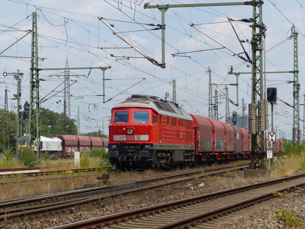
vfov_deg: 11.0
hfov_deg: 14.6
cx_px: 152
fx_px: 1189
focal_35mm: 135
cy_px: 114
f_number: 4
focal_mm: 24.3
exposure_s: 1/1000
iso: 100
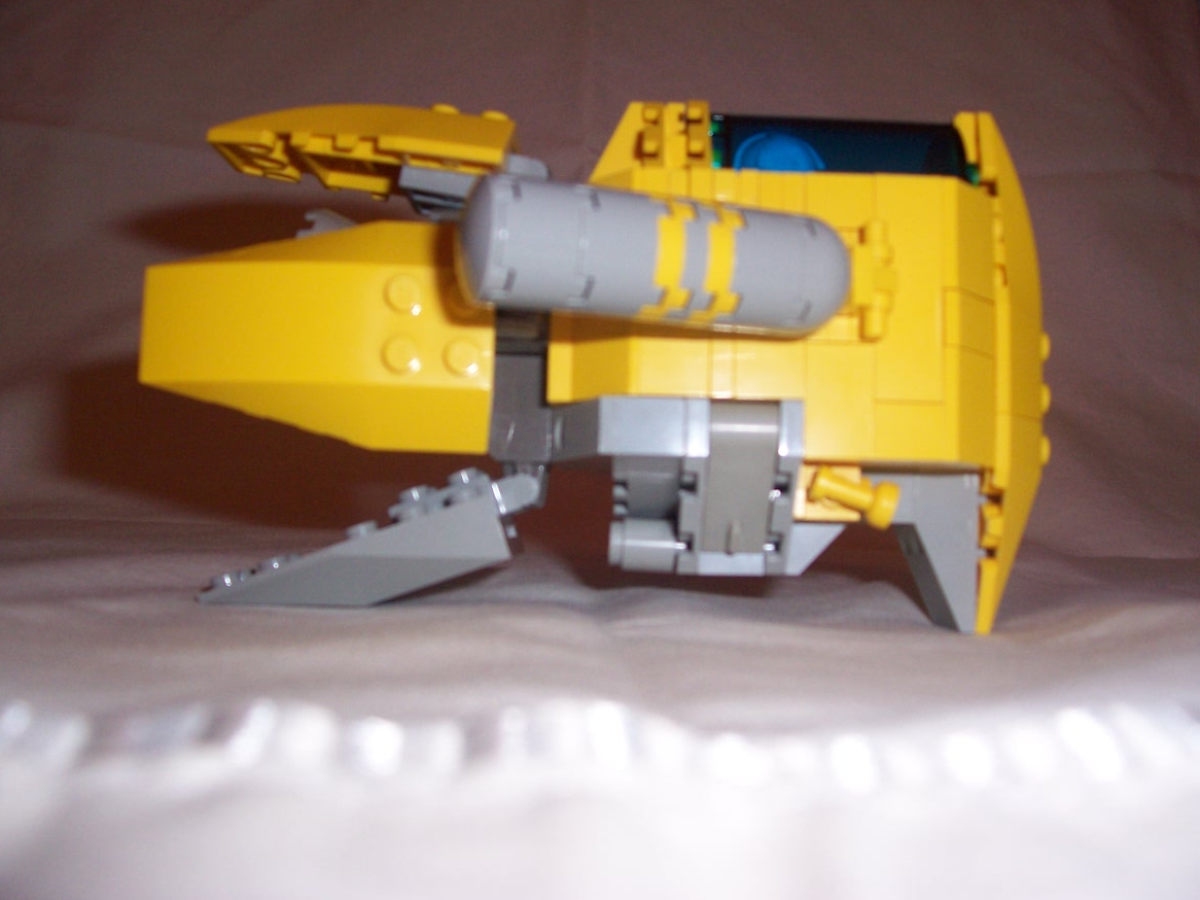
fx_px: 1213
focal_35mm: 35
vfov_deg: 40.7
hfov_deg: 52.6
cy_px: 450
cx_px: 607
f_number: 2.7
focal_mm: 5.6
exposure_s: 1/60
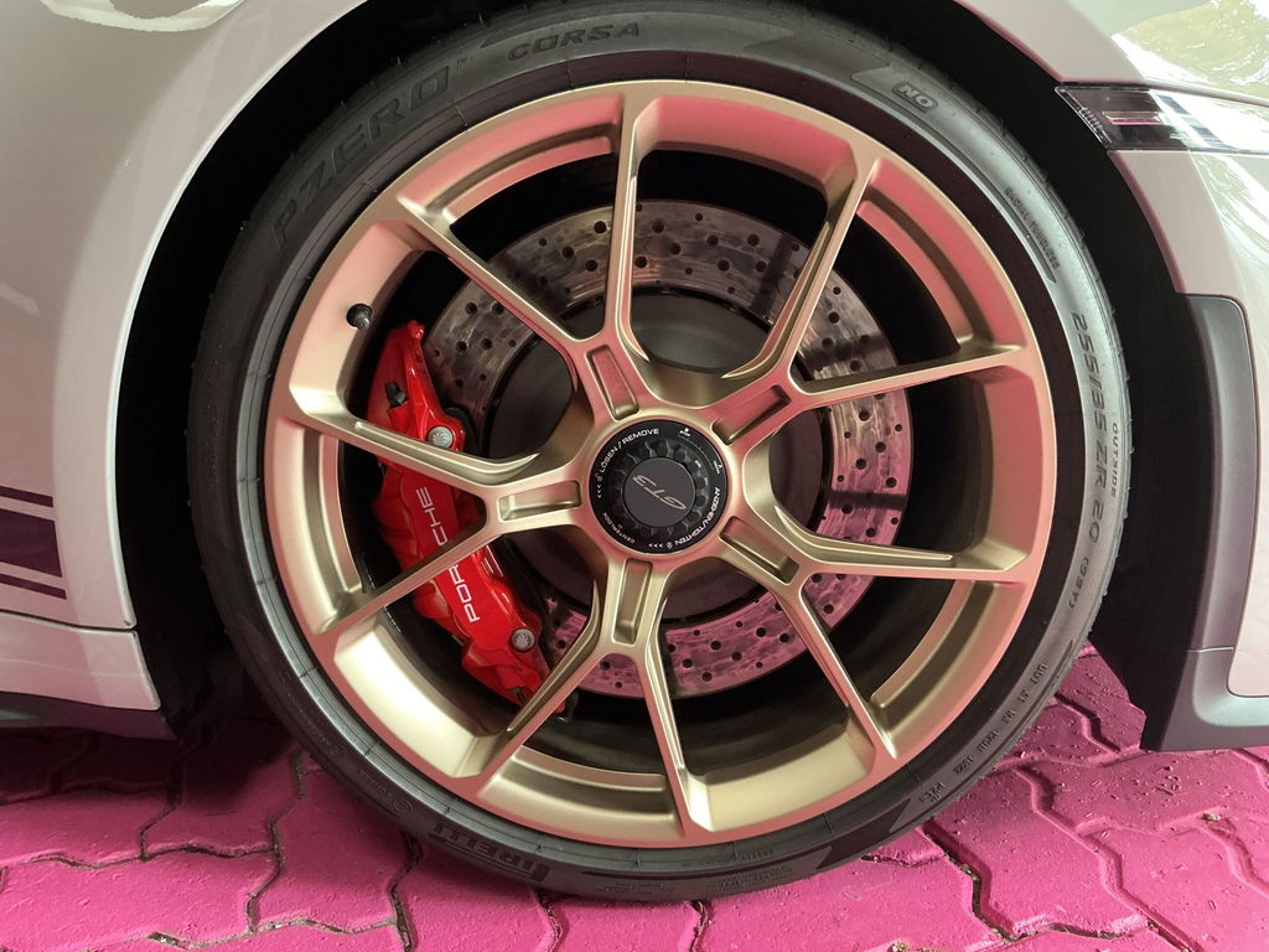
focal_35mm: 28
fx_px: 1026
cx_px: 634
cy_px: 476
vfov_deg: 49.7
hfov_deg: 63.4
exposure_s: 1/50
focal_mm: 3
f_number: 1.8
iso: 200
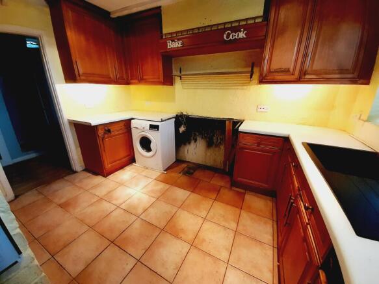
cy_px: 142
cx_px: 190
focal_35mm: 13
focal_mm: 1.42
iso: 200
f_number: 2.2
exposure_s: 1/17
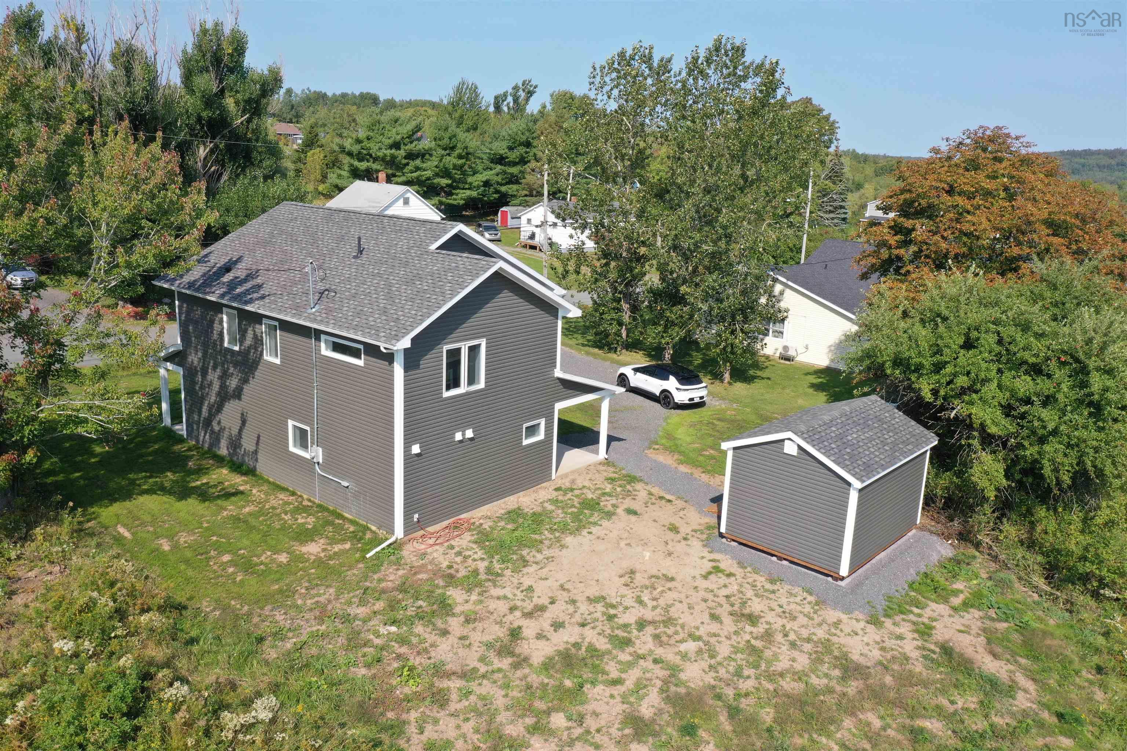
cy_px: 376
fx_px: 876
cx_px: 564
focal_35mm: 28
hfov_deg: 65.5
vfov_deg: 46.4
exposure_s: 1/240
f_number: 7.1
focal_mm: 10.26
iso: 100
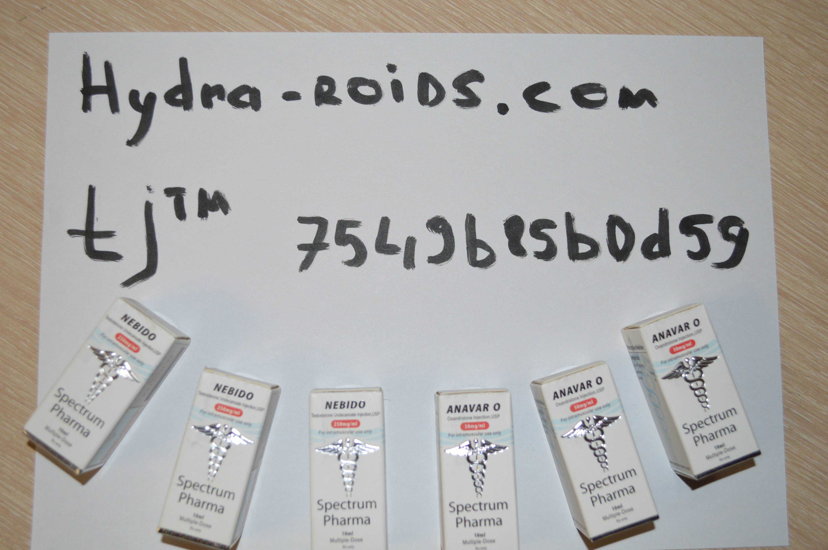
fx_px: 827
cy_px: 275
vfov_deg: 36.8
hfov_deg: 53.2
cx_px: 414
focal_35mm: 36
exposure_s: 1/60
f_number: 4
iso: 800
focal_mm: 24
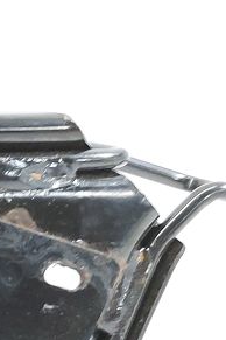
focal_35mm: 119
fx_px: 1120
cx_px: -449
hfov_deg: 9.2
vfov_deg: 16.8
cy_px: 345
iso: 125
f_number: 1.8
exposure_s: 1/50
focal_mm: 5.23
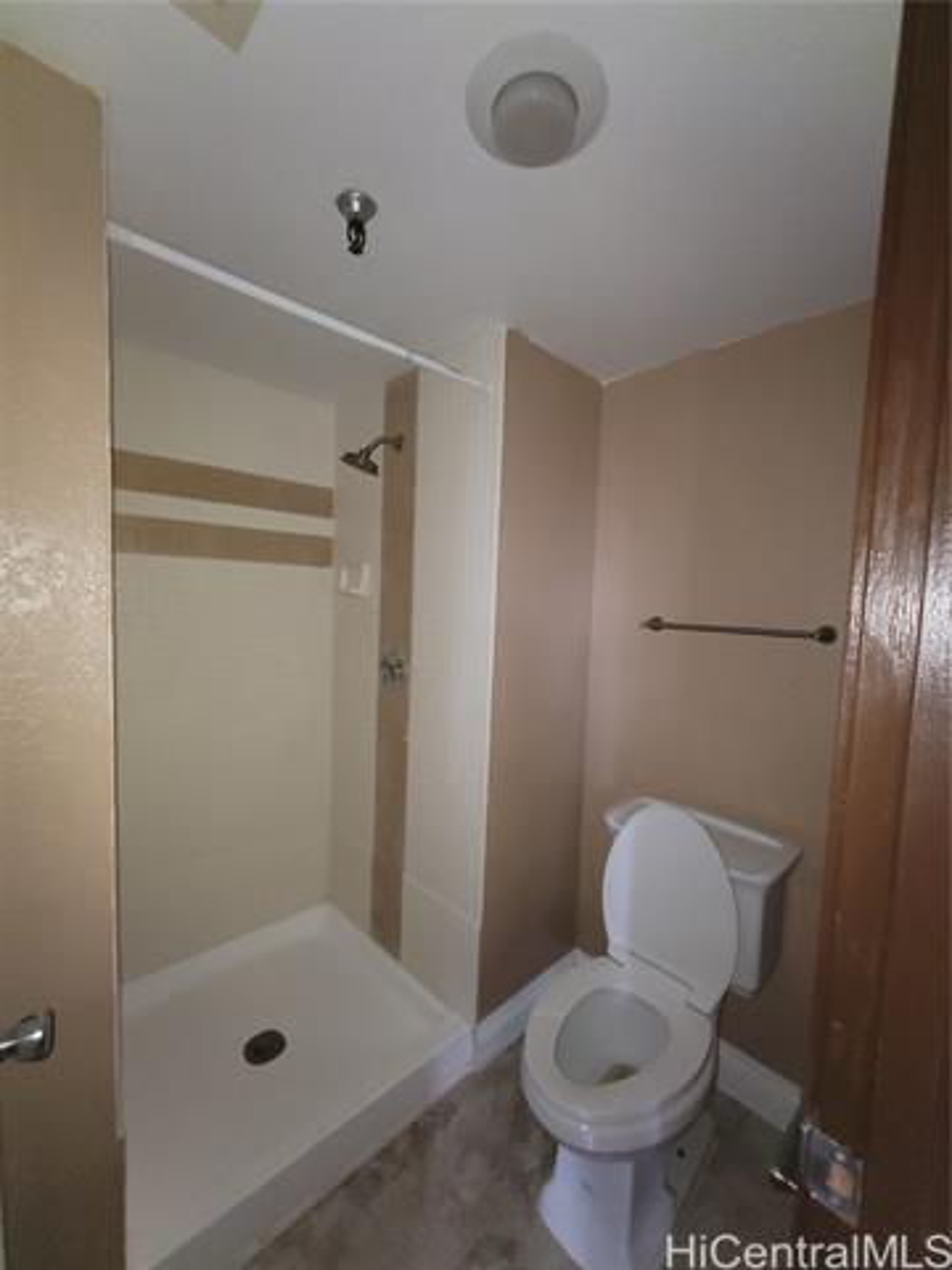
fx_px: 477
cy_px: 635
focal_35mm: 13
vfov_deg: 106.2
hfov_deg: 89.9
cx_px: 476
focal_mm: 2.2
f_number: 2.2
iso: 320
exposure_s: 1/36
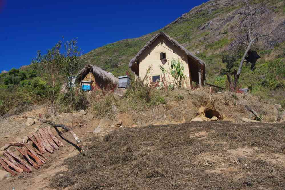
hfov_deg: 45.4
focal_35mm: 43
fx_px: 340
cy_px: 95
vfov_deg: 31.2
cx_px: 142
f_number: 11
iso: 200
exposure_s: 1/60
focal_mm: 29.4
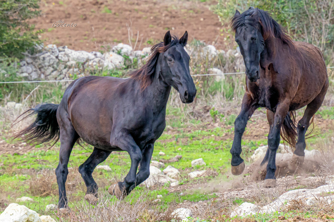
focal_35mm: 230
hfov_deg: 9.0
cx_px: 167
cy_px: 111
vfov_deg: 6.0
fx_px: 2132
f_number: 6.3
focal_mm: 230
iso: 2000
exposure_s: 1/2500
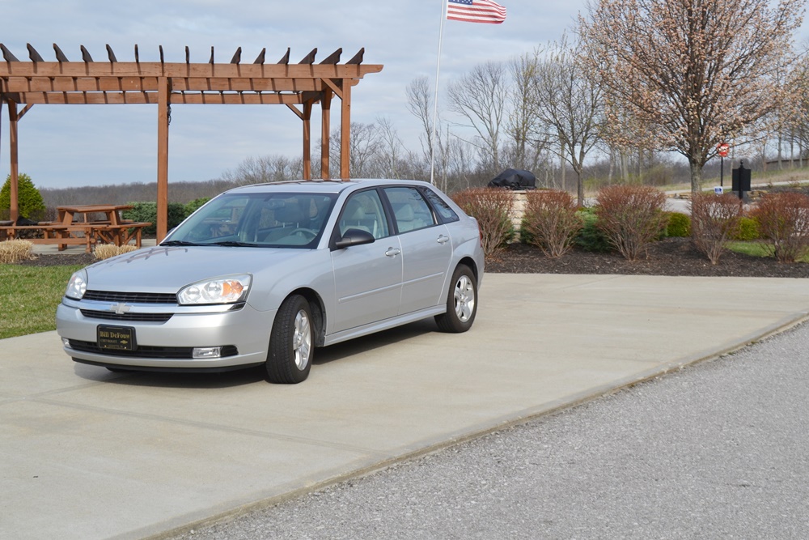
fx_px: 978
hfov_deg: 45.0
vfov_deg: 30.9
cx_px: 404
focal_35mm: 44
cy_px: 270
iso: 100
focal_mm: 29
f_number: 7.1
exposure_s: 1/200
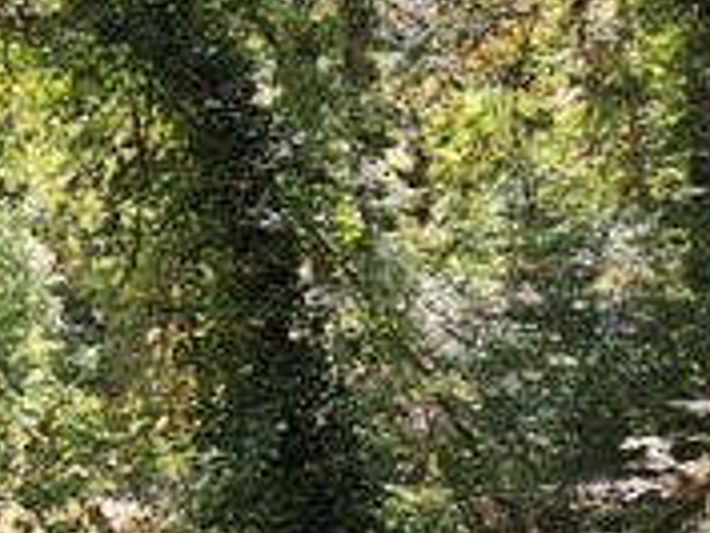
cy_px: 289
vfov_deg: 30.9
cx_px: -185
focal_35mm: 47
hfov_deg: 32.0
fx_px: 965
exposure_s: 1/120
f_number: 2.2
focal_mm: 2.2
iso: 50
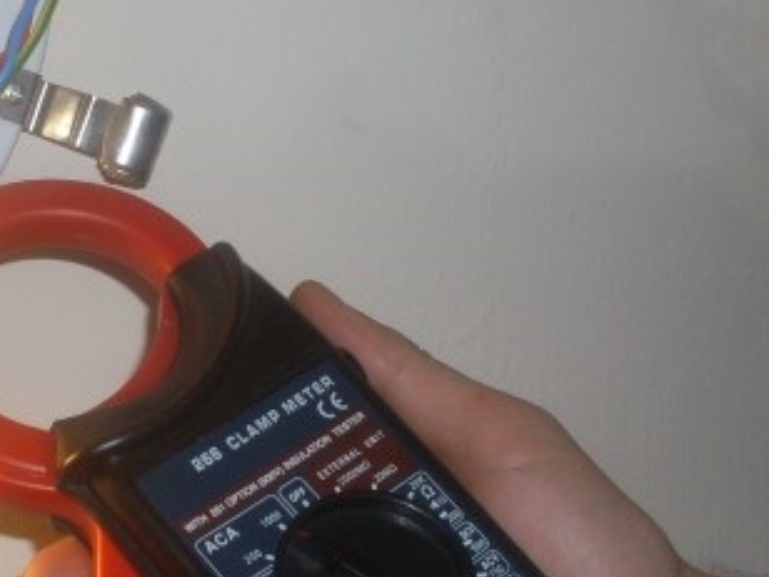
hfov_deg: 24.4
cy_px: 430
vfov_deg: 18.5
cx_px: 187
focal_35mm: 79
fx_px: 1755
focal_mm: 6.3
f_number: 2.8
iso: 100
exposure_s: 1/45
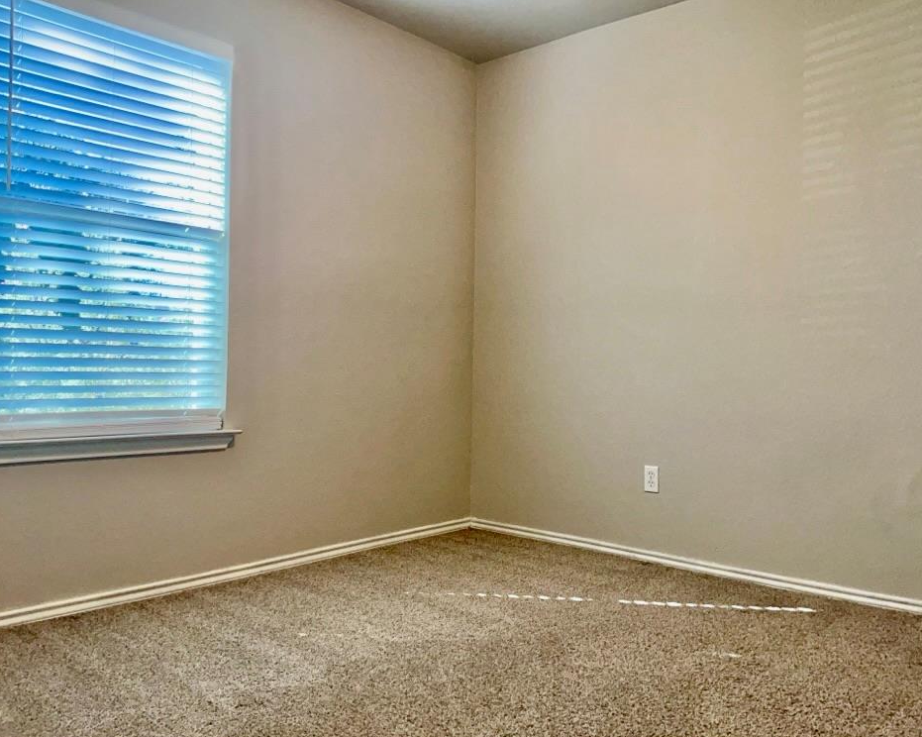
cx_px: 502
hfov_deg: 60.4
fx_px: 791
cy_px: 364
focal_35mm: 29
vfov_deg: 49.9
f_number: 1.8
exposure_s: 1/100
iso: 64
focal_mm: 3
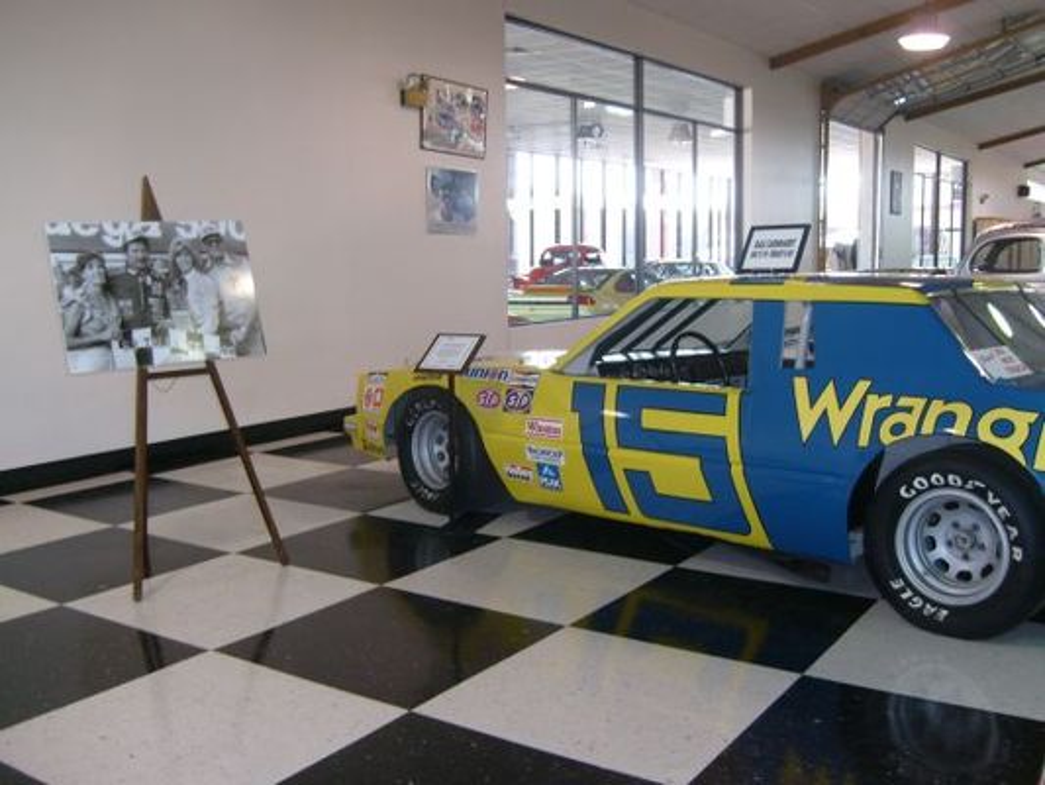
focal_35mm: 35
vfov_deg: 40.7
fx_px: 1057
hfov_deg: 52.6
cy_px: 392
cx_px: 522
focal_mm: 5.8
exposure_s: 1/45
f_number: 2.8
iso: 80
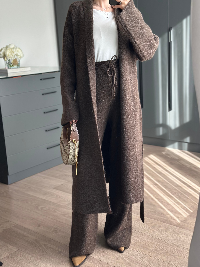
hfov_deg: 30.3
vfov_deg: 39.7
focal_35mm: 48
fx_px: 370
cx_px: 100
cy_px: 134
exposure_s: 1/171
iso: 100
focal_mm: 6.86
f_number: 1.78
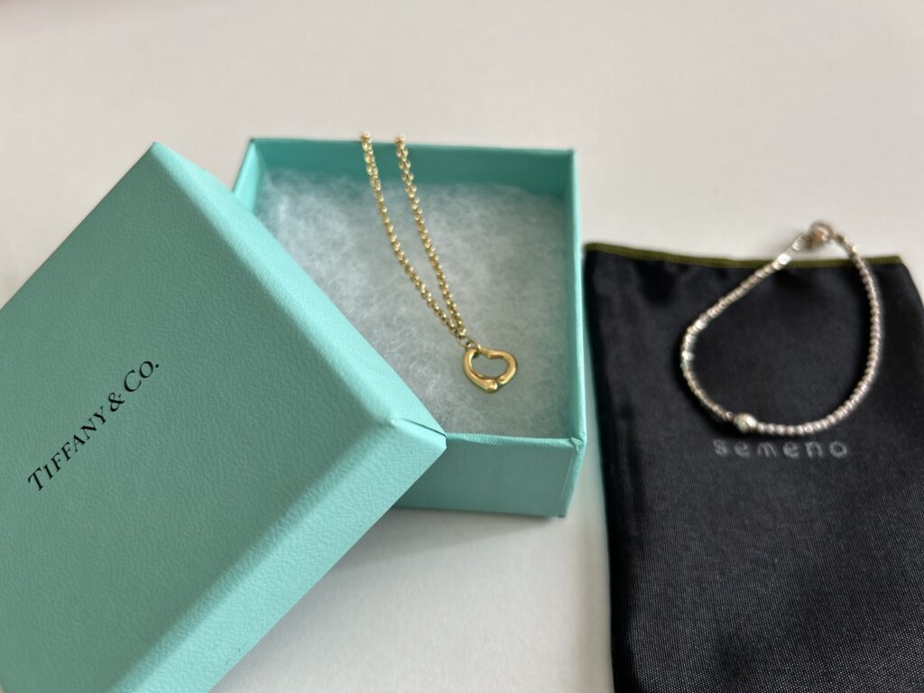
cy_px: 346
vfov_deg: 53.1
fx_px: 694
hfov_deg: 67.3
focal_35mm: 26
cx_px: 462
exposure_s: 1/121
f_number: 1.5
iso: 50
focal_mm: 5.7
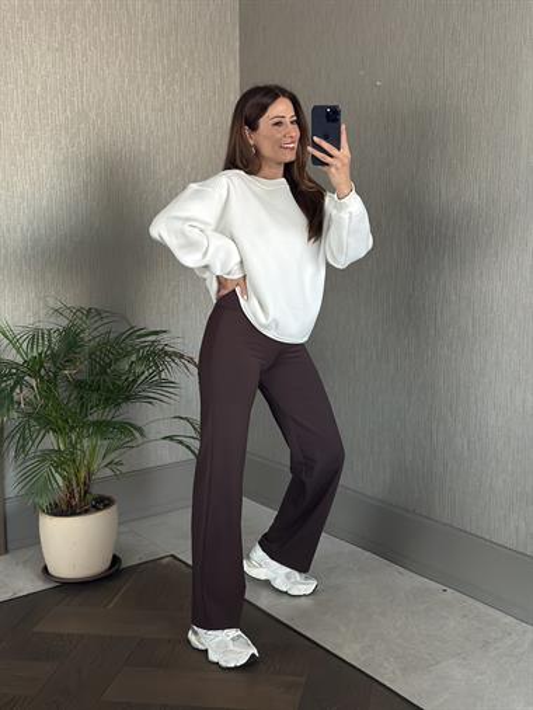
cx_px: 266
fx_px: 985
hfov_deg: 30.3
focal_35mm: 48
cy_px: 355
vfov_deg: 39.6
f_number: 1.78
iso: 400
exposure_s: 1/40
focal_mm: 6.86
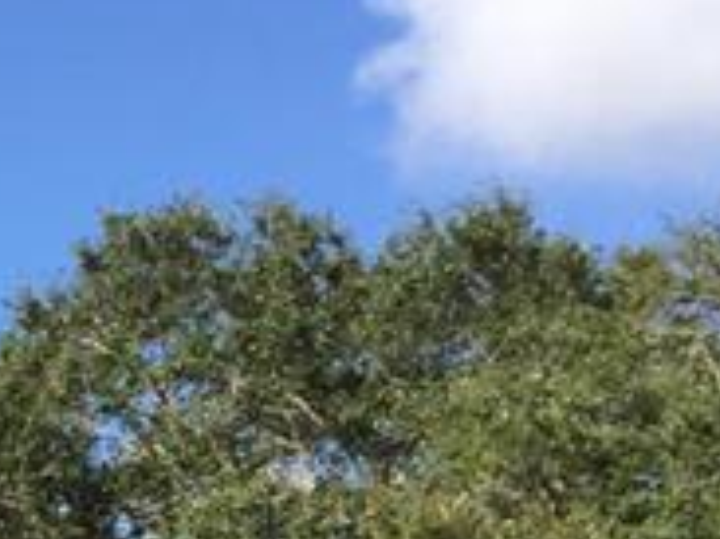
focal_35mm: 162
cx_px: -818
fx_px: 3367
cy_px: 1086
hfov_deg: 10.9
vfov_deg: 8.6
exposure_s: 1/1412
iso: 32
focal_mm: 4.15
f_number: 2.2
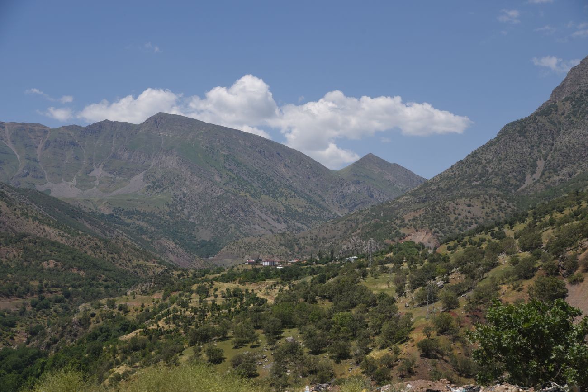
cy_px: 196
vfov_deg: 24.2
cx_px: 294
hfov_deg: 35.6
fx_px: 915
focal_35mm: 56
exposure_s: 1/500
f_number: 8
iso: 100
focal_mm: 56
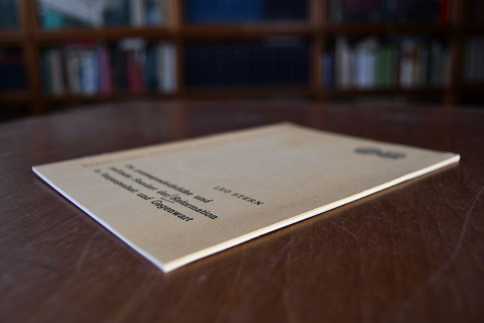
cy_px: 162
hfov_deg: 57.2
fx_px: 444
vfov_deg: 40.0
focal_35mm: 33
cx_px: 242
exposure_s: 1/125
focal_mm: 22
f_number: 3.5
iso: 1100
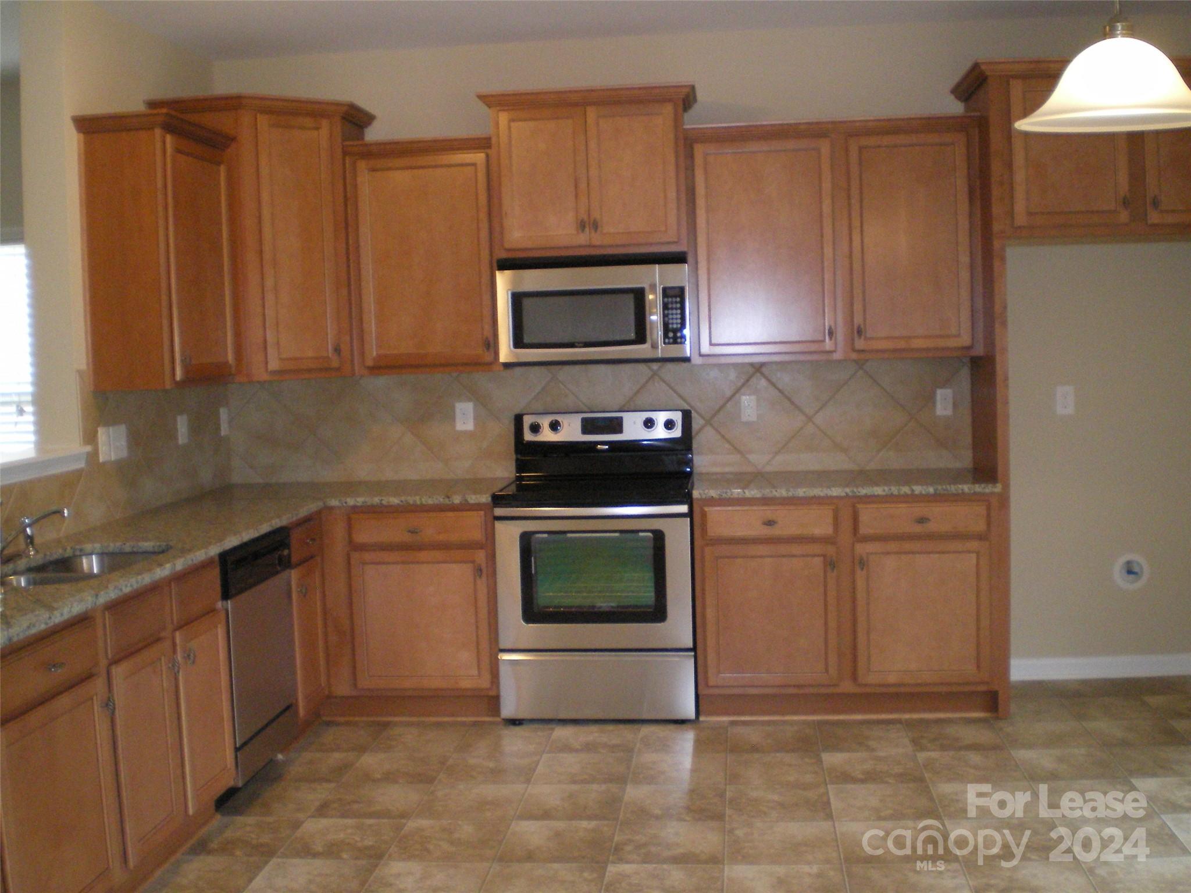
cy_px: 446
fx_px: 1307
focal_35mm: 38
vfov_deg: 37.7
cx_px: 596
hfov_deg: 49.0
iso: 400
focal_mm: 6.3
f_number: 3.1
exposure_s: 1/30
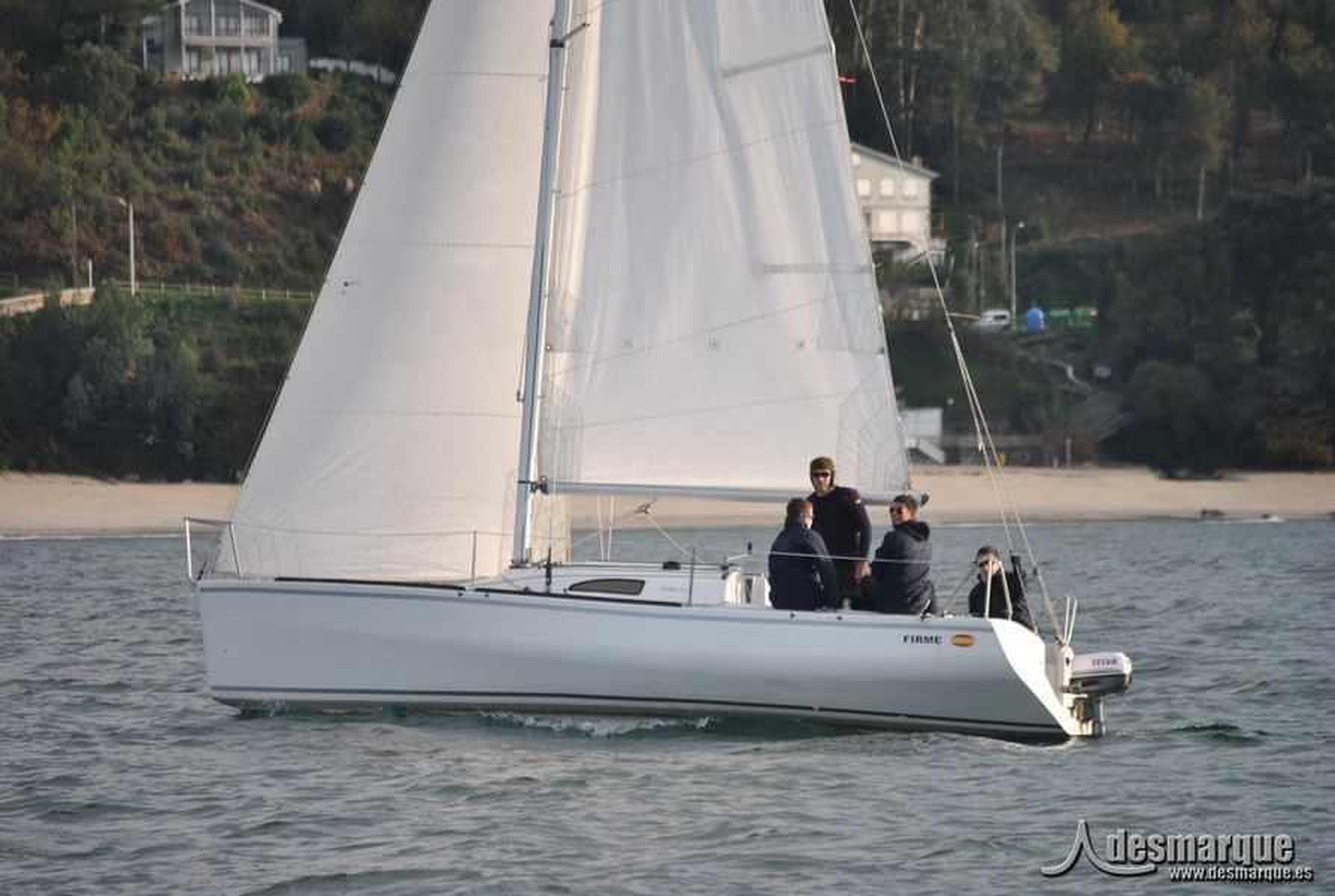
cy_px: 448
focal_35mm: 262
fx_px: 9754
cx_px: 668
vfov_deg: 5.3
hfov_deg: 7.8
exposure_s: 1/500
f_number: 5.3
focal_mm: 175
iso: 200
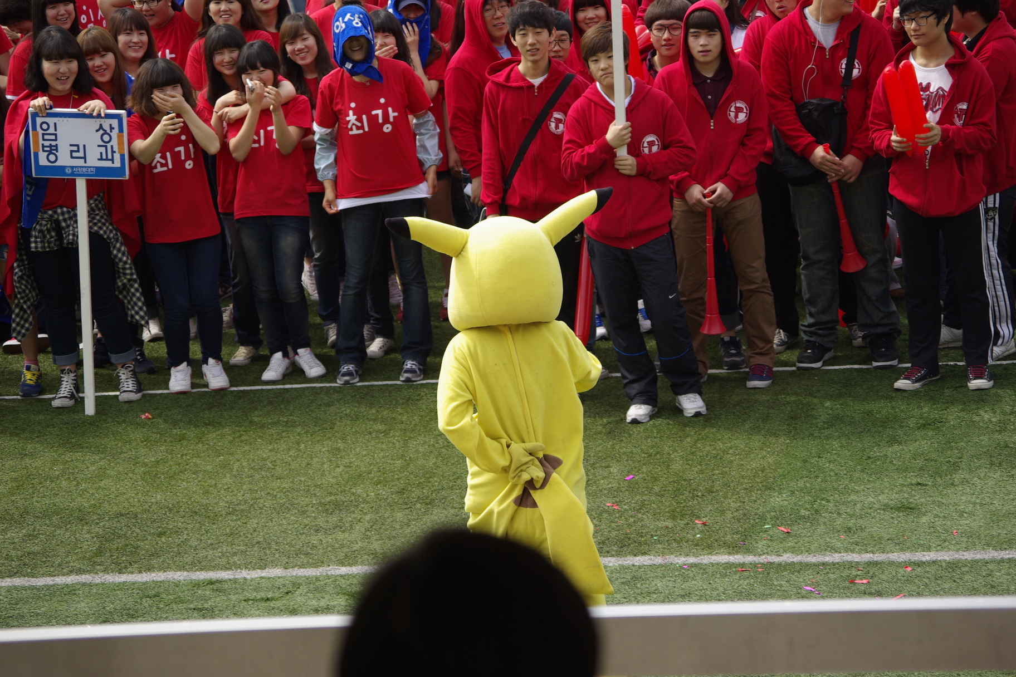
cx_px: 508
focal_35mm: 172
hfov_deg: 11.9
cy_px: 338
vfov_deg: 8.0
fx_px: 4868
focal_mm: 115
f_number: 6.7
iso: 100
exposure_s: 1/250
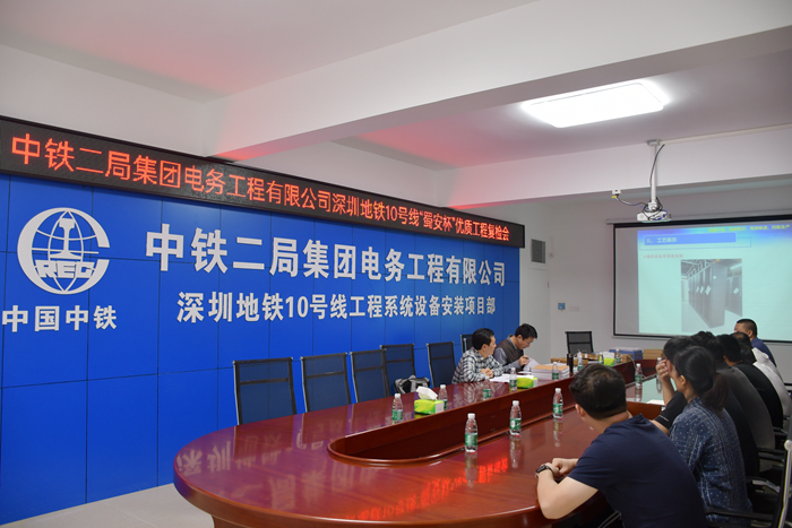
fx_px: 594
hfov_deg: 67.4
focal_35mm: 27
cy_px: 264
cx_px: 396
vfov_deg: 47.9
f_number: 3.5
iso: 400
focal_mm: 18
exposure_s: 1/60
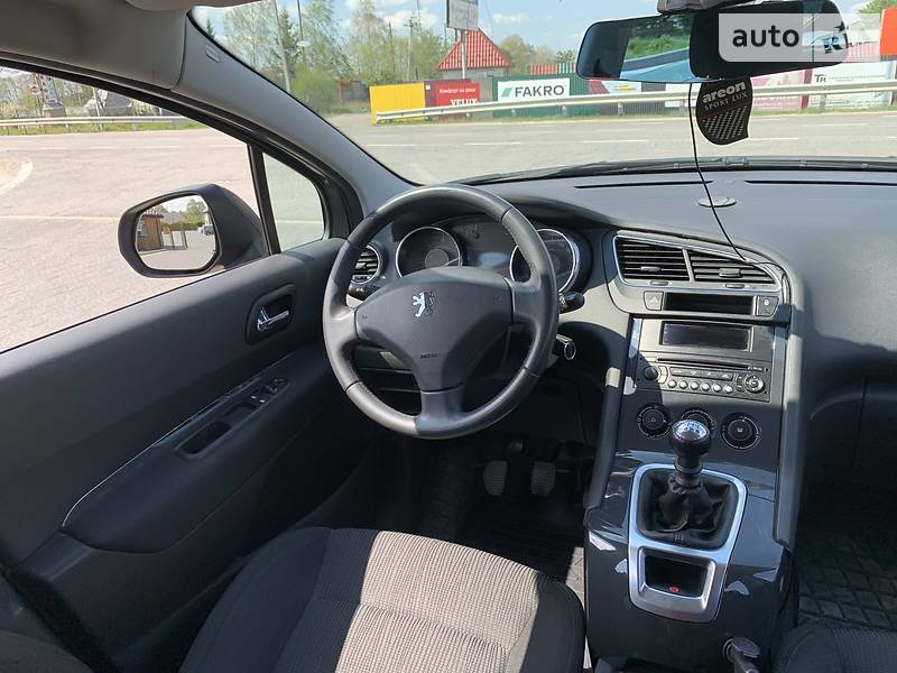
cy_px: 336
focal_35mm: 26
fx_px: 674
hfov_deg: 67.3
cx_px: 448
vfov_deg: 53.1
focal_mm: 4.2
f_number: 1.8
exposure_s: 1/457
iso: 25
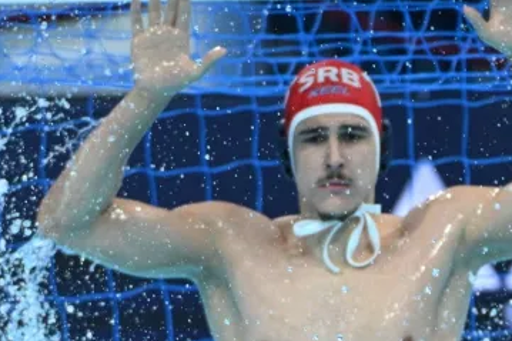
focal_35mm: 762
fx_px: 10832
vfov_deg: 1.8
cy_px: 298
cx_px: 335
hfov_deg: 2.7
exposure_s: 1/1600
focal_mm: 360
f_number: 4
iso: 3200
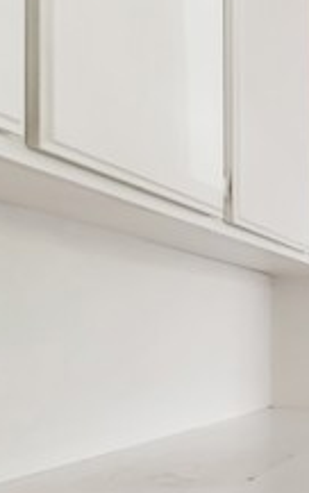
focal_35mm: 45
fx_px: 605
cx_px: 554
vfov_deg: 42.8
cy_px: 375
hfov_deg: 20.4
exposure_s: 1/3
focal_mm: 10
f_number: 7.1
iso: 320
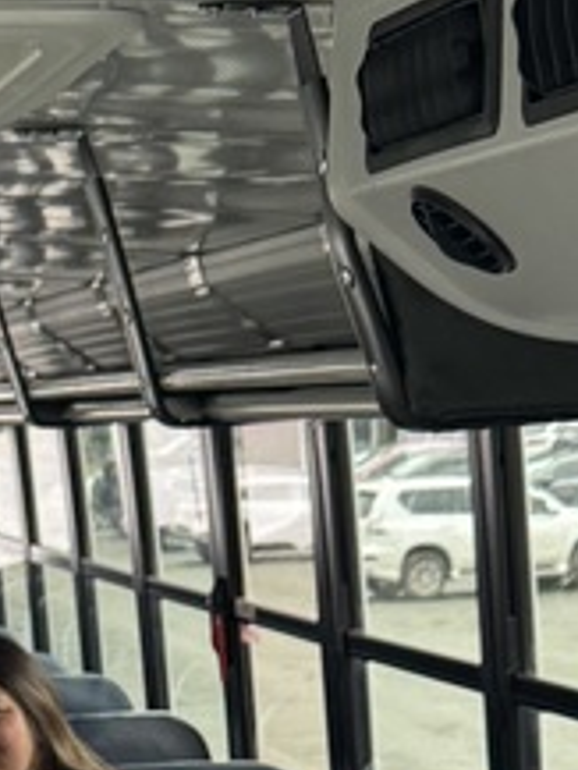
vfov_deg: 15.9
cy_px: 1164
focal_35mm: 113
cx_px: -156
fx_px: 2513
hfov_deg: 12.7
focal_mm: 6.76
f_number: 1.78
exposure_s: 1/60
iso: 400
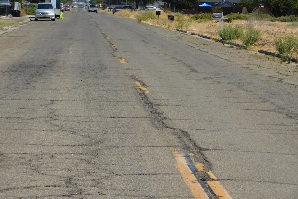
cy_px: 95
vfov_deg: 7.7
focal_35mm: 178
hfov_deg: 11.5
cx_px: 149
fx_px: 1473
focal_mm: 30.1
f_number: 5.3
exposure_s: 1/800
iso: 125
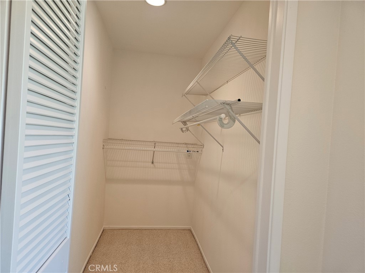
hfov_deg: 73.9
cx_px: 182
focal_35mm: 23
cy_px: 136
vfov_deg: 58.9
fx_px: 243
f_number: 1.8
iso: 200
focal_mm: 5.4
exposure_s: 1/120
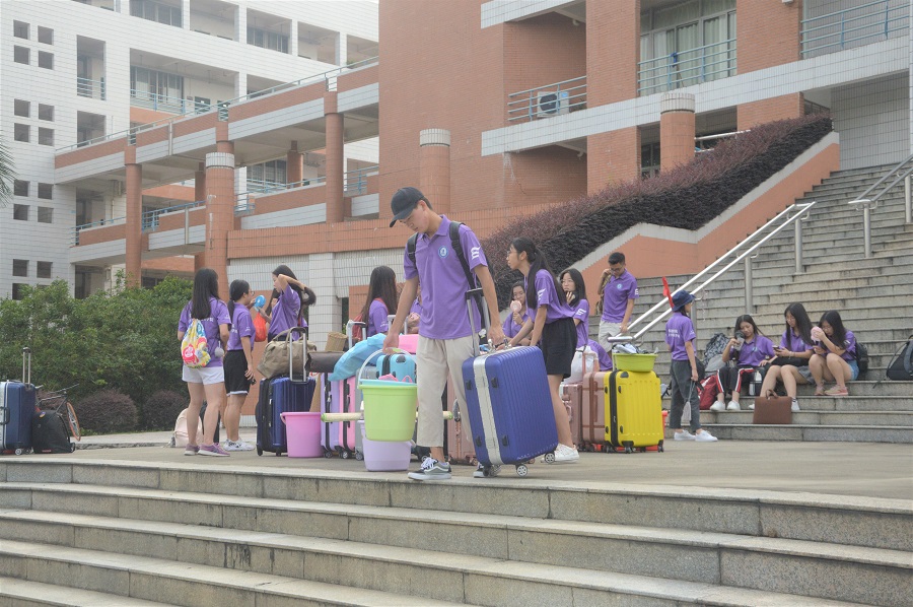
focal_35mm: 51
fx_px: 1292
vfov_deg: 26.4
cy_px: 304
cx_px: 456
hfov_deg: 38.9
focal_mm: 34
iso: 800
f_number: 6.3
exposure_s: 1/1000
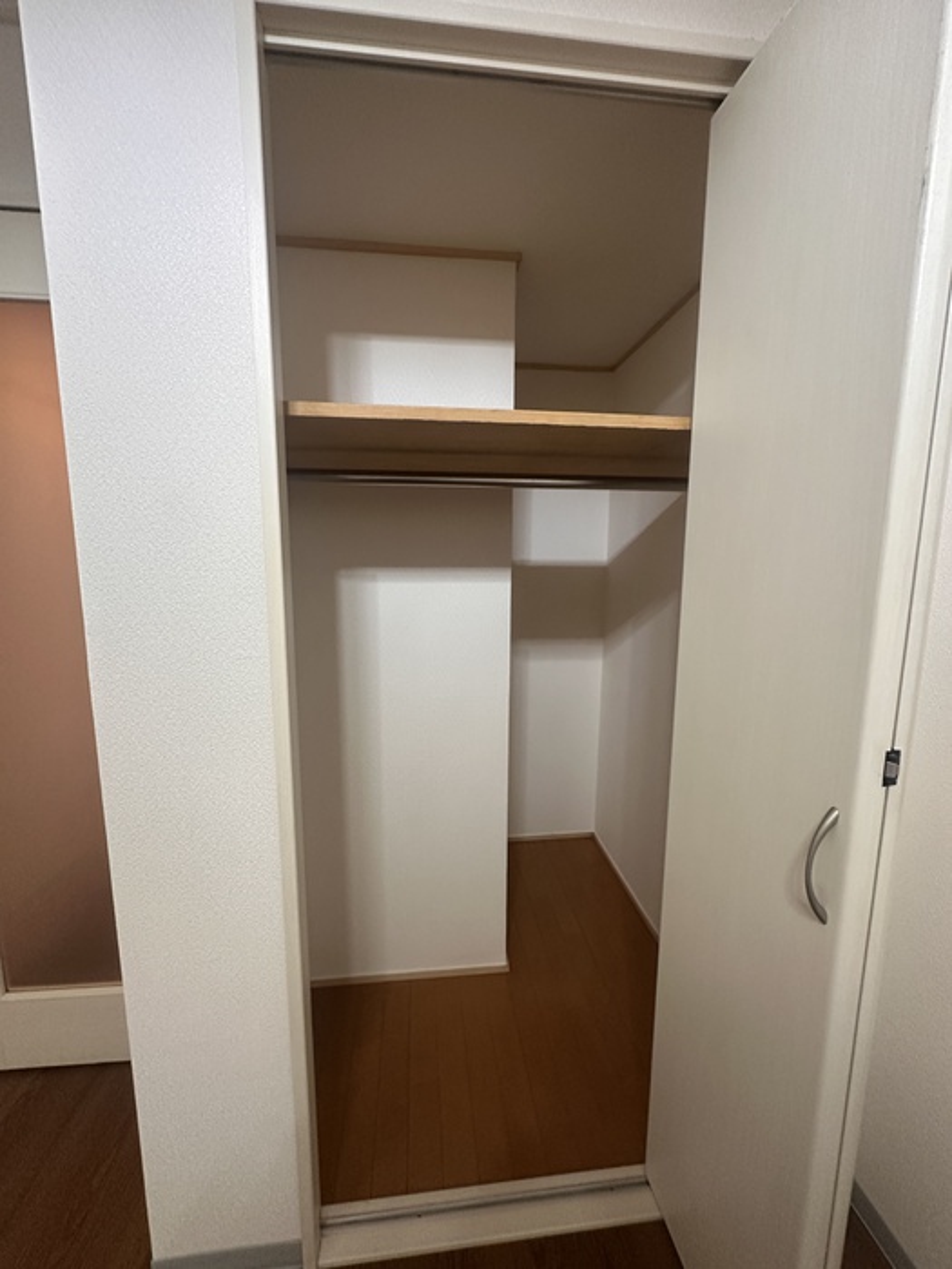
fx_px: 513
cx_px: 476
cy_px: 634
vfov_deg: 102.1
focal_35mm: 14
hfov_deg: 85.7
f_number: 2.2
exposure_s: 1/50
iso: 250
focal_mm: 2.22
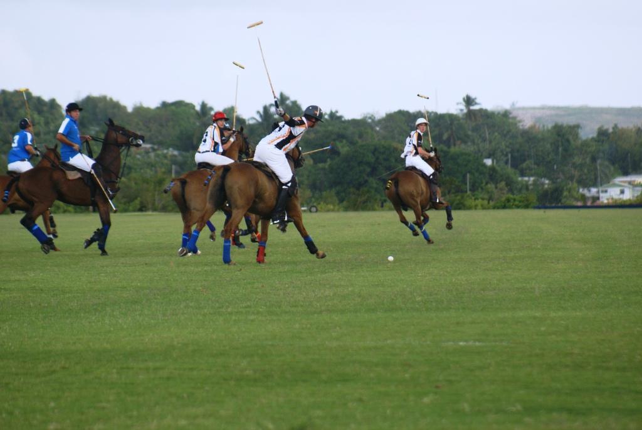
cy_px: 215
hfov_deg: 7.6
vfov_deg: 5.1
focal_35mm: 270
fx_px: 4820
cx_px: 321
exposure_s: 1/500
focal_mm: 180
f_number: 4.5
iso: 160
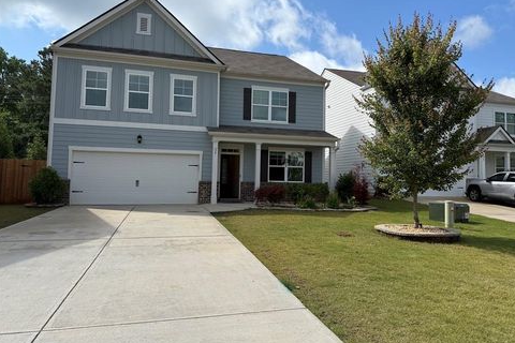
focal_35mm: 26
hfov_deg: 69.4
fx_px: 372
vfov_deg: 49.5
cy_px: 155
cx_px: 262
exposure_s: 1/4975
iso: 80
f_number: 1.78
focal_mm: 6.76
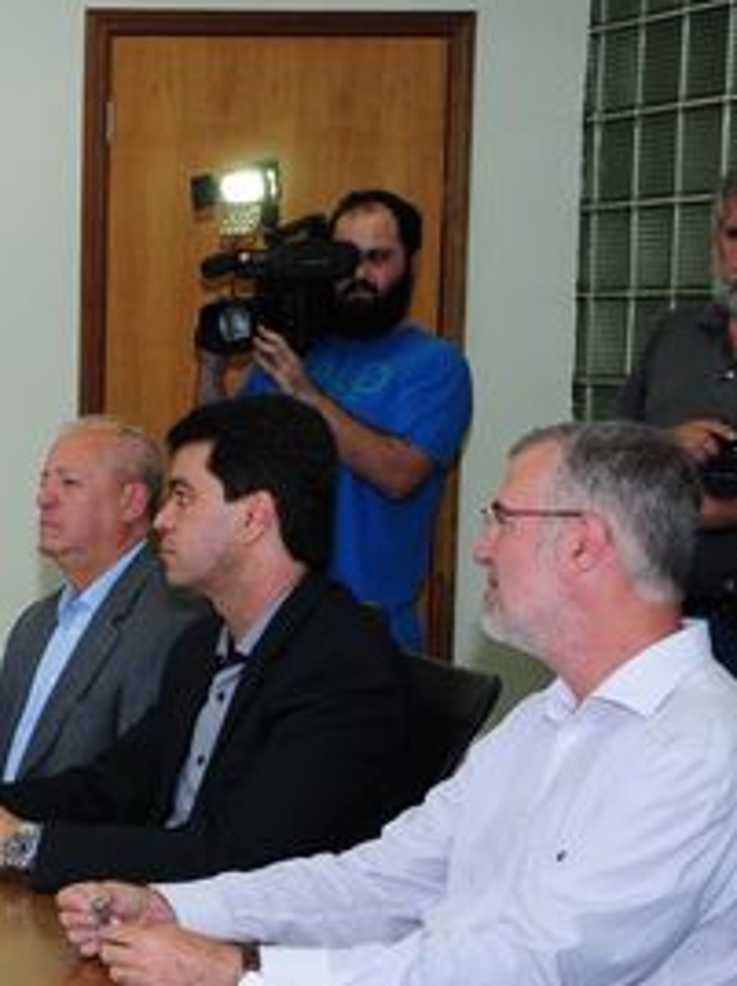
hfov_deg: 13.6
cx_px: -308
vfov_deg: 19.0
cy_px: 687
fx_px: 2931
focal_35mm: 103
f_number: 4.5
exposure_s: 1/160
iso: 500
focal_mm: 32
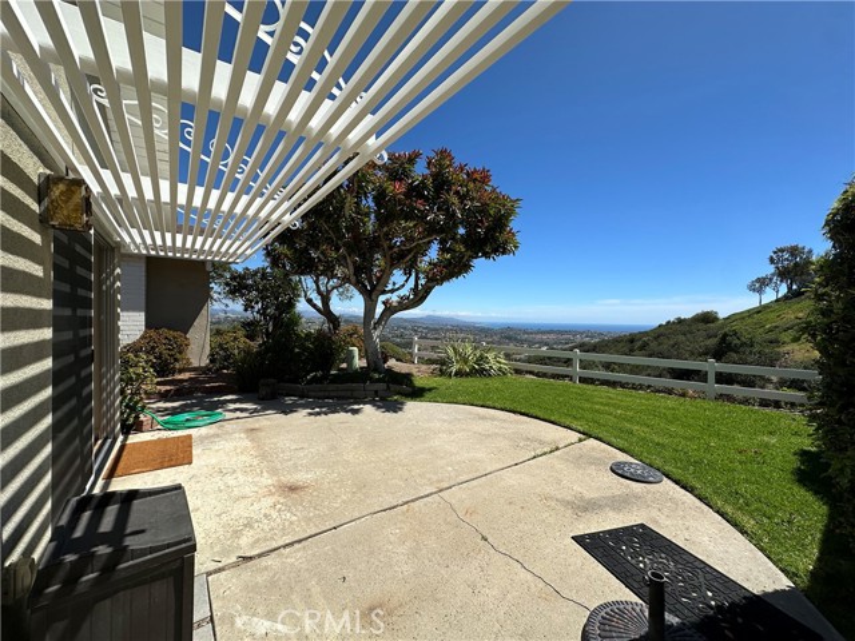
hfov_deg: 102.1
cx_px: 428
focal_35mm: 14
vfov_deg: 85.7
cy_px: 320
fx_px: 346
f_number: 2.2
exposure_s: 1/2451
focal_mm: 2.22
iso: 50
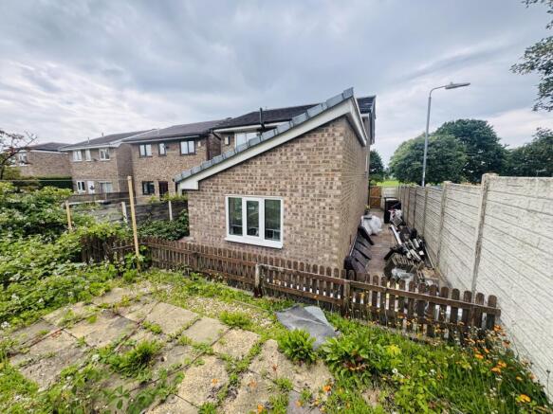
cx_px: 276
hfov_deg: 102.1
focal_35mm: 14
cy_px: 207
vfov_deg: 85.7
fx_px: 224
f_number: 2.2
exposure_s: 1/267
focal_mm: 2.22
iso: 40
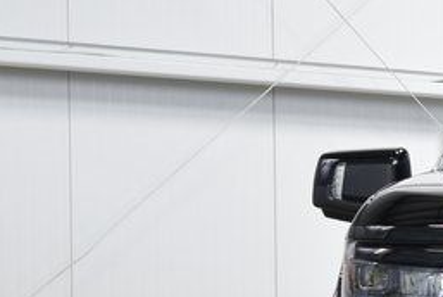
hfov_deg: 9.4
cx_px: 769
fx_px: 2575
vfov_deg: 6.5
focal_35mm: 209
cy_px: 363
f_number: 6.3
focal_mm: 35
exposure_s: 1/15
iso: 500
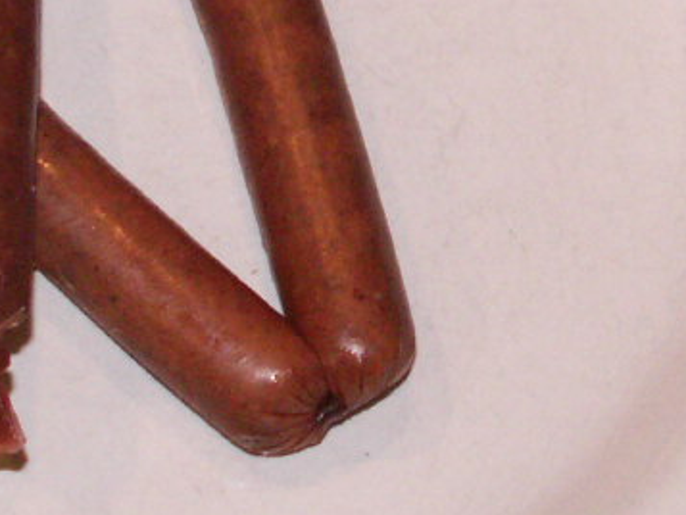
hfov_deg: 12.3
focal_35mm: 157
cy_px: 29
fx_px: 3112
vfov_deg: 9.4
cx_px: 784
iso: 160
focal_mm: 5.86
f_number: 3.2
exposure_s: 1/40
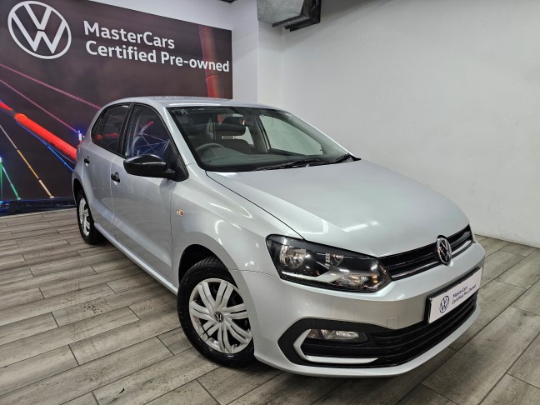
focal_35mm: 23
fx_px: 359
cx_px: 270
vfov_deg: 58.9
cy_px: 202
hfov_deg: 73.9
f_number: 1.7
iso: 250
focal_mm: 6.3
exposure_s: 1/100
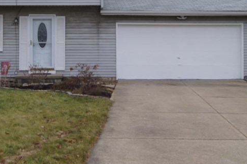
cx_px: 89
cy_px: 26
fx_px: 466
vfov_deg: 19.7
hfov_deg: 29.5
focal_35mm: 68
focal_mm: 20
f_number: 10
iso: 100
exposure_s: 1/100
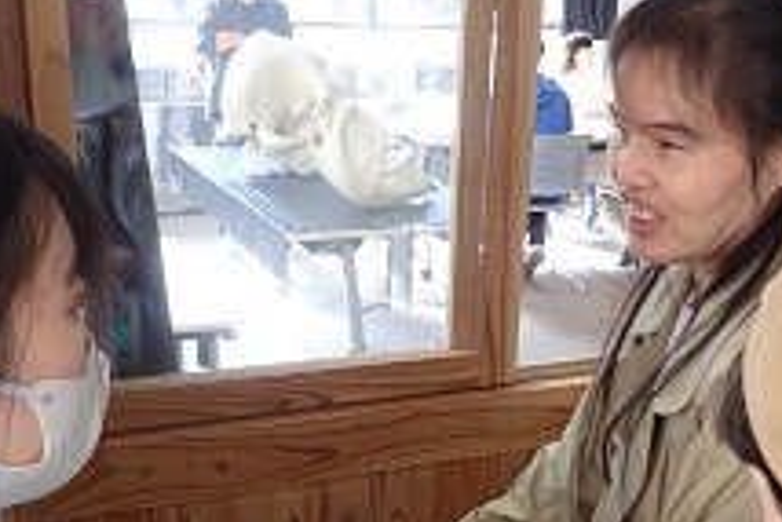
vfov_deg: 26.1
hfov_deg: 38.8
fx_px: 1109
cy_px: 411
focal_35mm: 51
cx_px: 428
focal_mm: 4.5
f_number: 2
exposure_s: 1/30
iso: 320
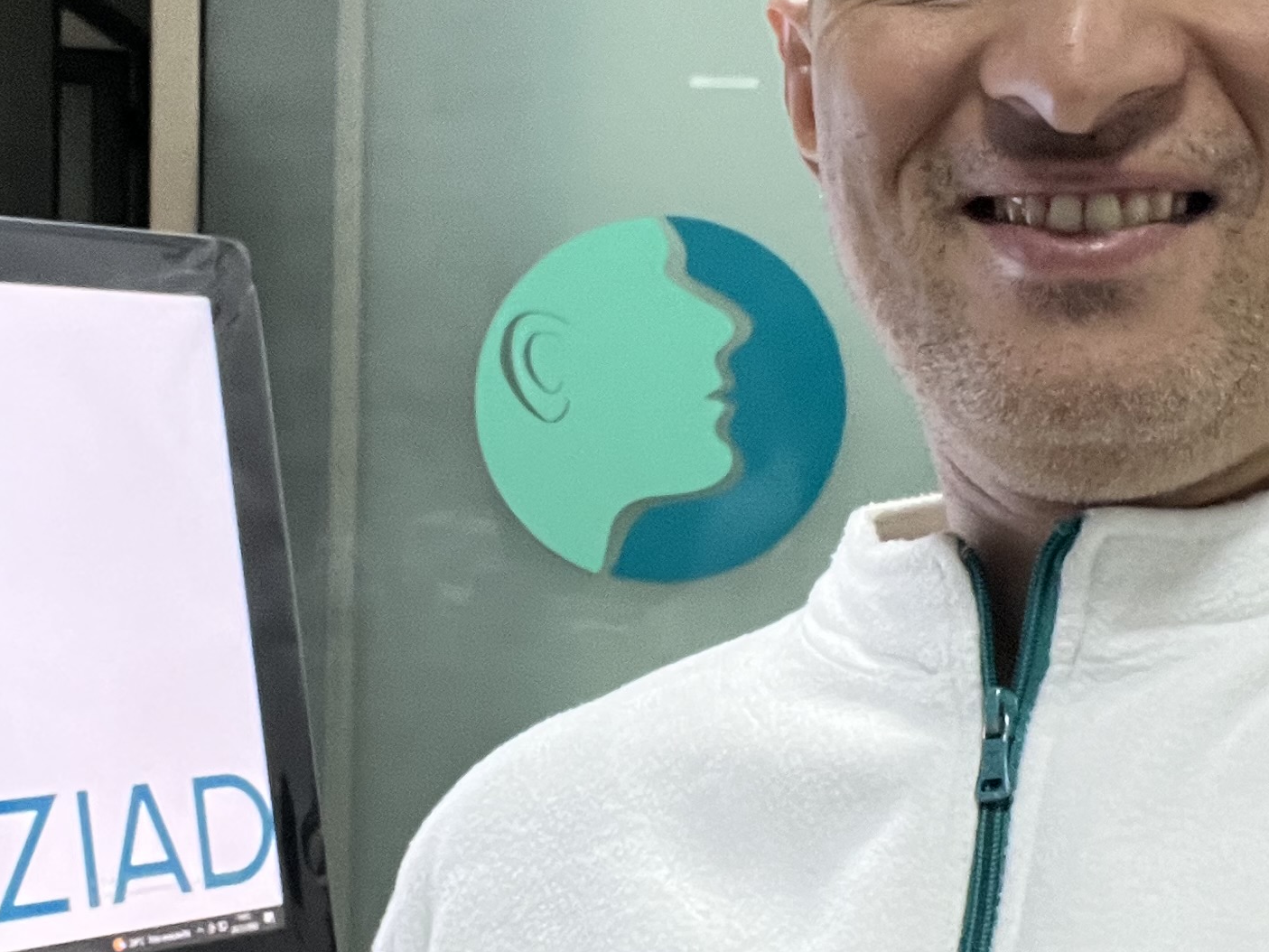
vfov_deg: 22.2
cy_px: 541
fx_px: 2420
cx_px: 533
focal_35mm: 66
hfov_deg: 29.3
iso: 320
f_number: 2.2
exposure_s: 1/50
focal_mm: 2.71
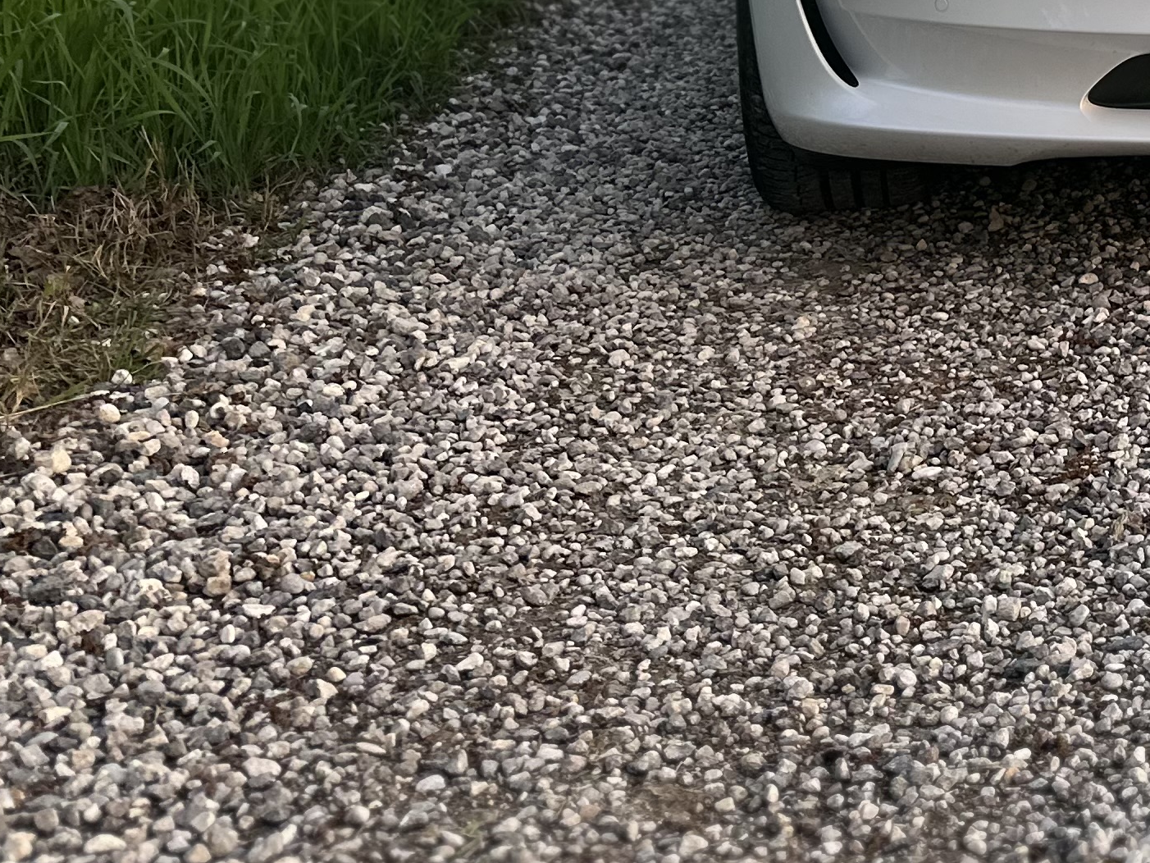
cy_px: -153
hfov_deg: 24.2
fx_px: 2293
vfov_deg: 20.1
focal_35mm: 69
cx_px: 1550
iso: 64
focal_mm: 6.86
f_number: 1.78
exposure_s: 1/175
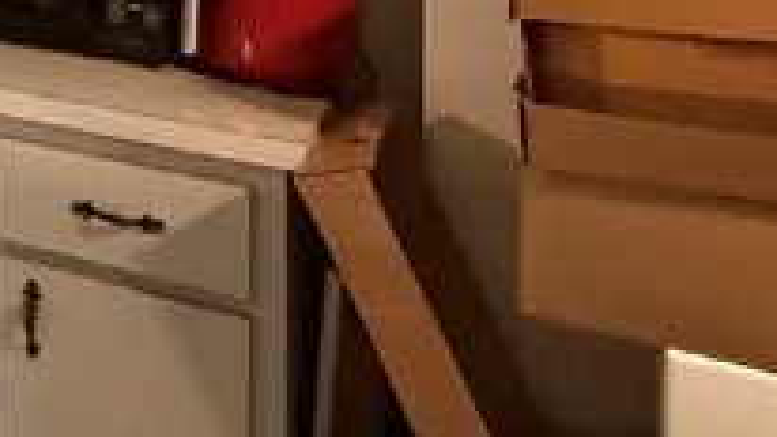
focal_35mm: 76
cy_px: -373
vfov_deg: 14.0
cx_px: -792
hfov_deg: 18.2
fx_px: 1566
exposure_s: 1/60
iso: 1000
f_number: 2.2
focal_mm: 2.22
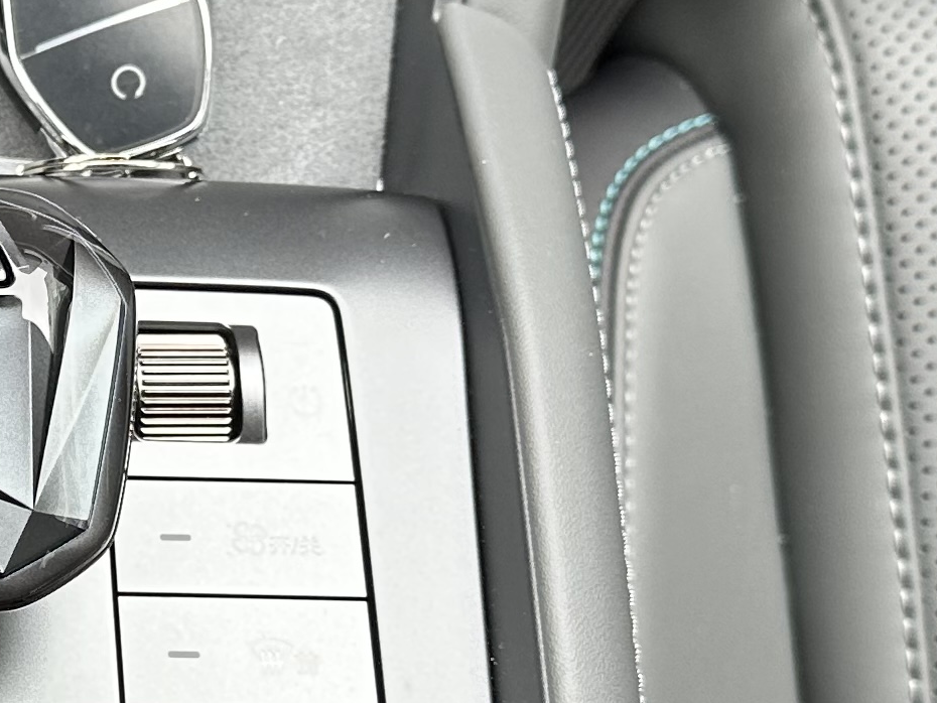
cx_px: -289
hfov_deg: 17.7
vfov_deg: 14.2
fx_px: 2816
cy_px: 479
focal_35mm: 104
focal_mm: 6.86
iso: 80
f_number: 1.78
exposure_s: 1/121
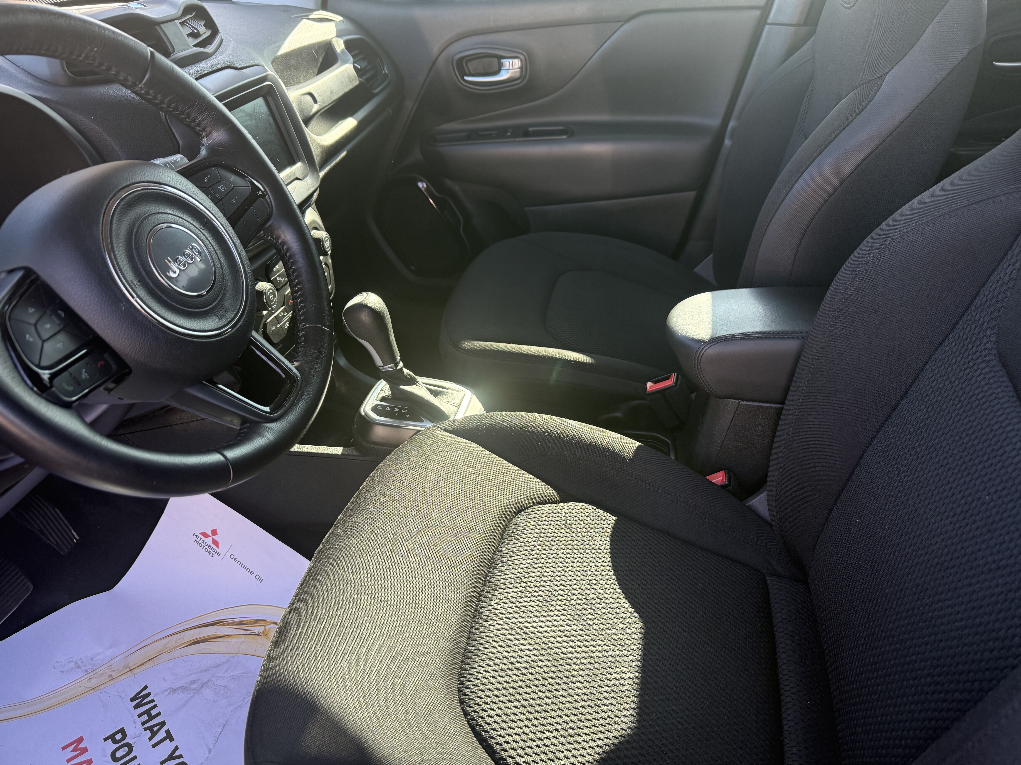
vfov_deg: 56.8
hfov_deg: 71.6
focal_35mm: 24
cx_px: 510
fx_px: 708
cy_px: 382
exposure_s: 1/185
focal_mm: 6.76
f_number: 1.78
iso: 160
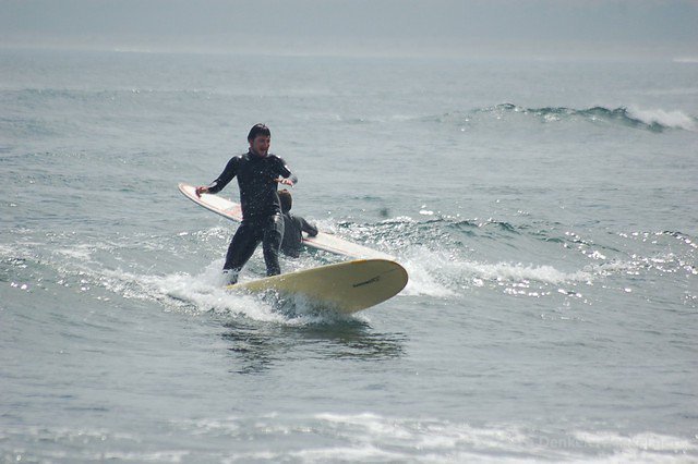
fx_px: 8720
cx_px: 349
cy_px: 232
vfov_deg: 3.1
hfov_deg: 4.6
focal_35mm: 450
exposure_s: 1/2000
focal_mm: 300
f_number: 6
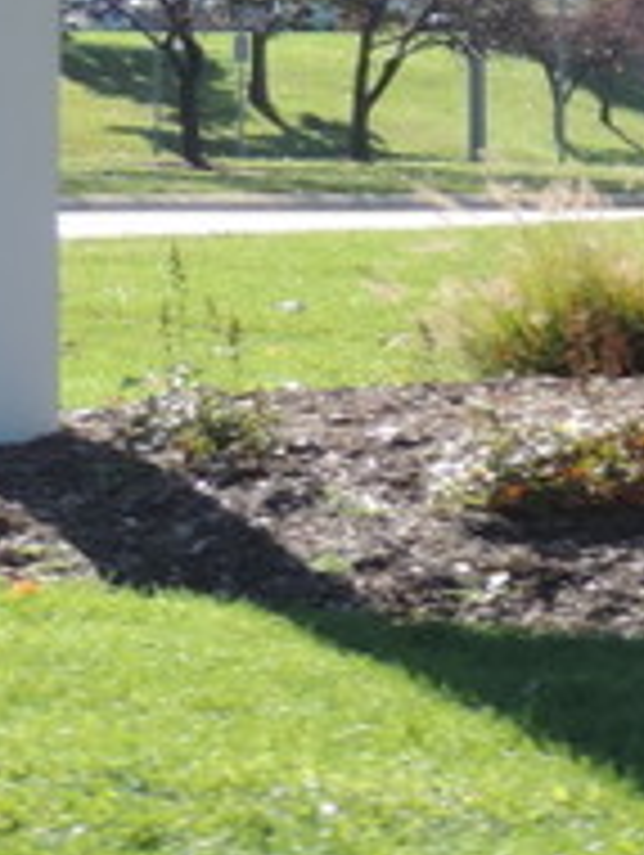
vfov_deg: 7.3
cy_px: -216
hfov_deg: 5.3
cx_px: 1635
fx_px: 6658
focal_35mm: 269
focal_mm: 8.9
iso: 80
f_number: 3.6
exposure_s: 1/320
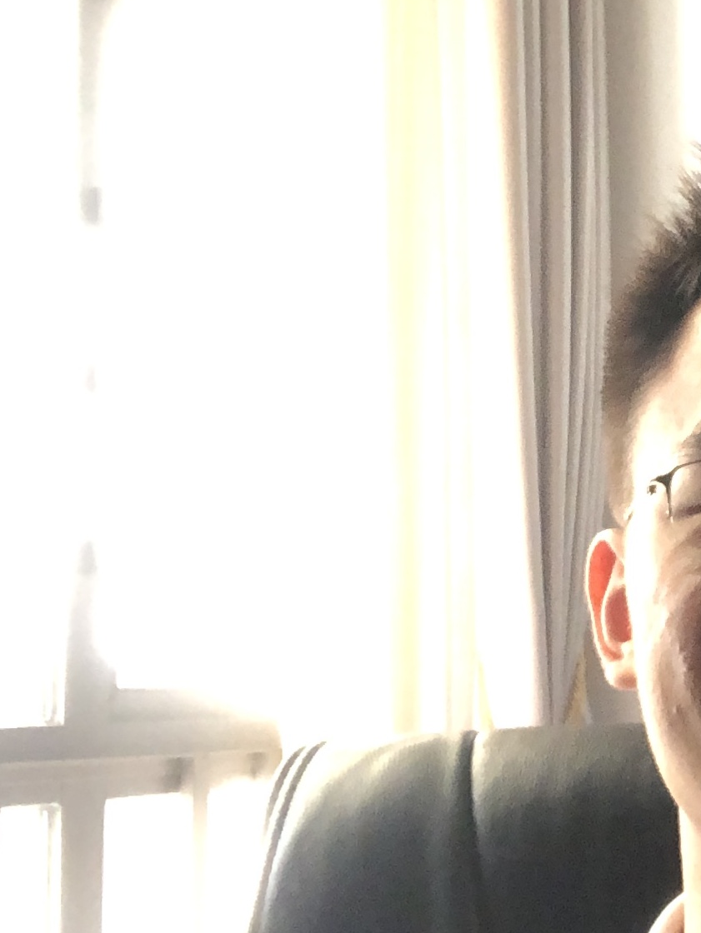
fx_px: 2374
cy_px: 364
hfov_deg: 16.0
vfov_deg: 22.2
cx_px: 871
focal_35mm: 88
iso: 250
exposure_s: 1/50
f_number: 2.2
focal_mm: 2.87
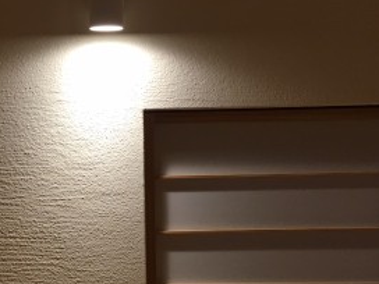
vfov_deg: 22.8
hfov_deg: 29.8
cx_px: 102
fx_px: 701
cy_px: 188
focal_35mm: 64
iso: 40
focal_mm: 4.15
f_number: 2.2
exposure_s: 1/30
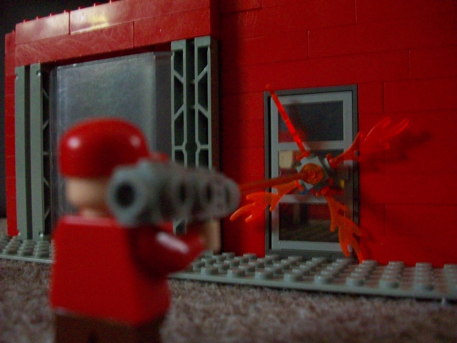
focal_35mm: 34
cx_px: 228
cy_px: 172
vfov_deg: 41.8
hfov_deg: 54.0
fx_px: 449
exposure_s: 1/8
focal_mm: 5.7
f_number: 2.8
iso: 320
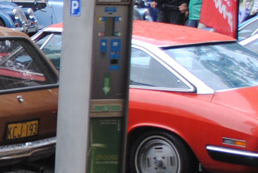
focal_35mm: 206
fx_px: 1480
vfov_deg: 6.7
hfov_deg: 9.1
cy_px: 93
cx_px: -322
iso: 200
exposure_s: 1/50
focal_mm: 24
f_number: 4
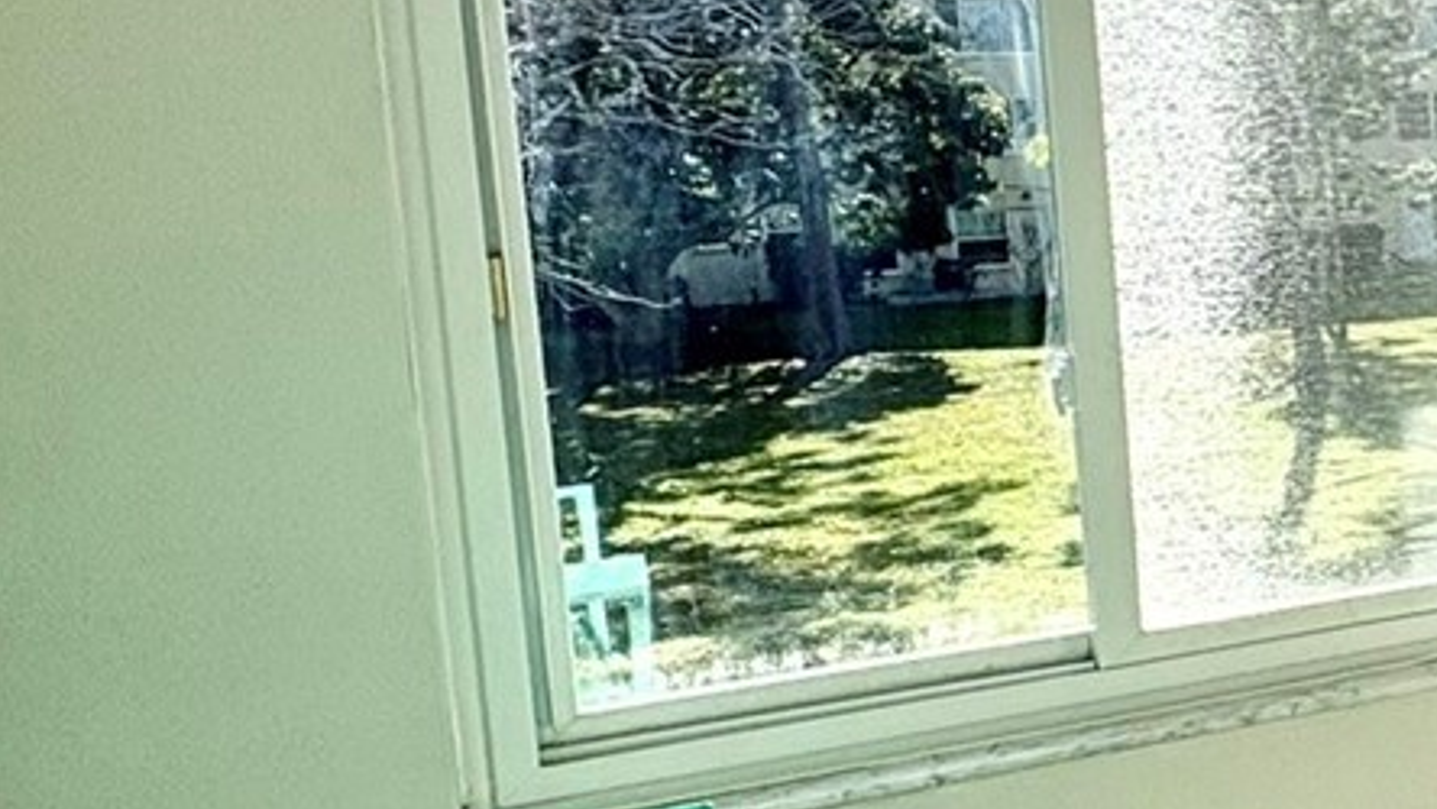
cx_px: 2317
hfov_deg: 25.1
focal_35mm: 55
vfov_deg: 21.8
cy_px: 301
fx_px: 2096
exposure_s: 1/1063
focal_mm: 2.22
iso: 50
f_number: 2.2
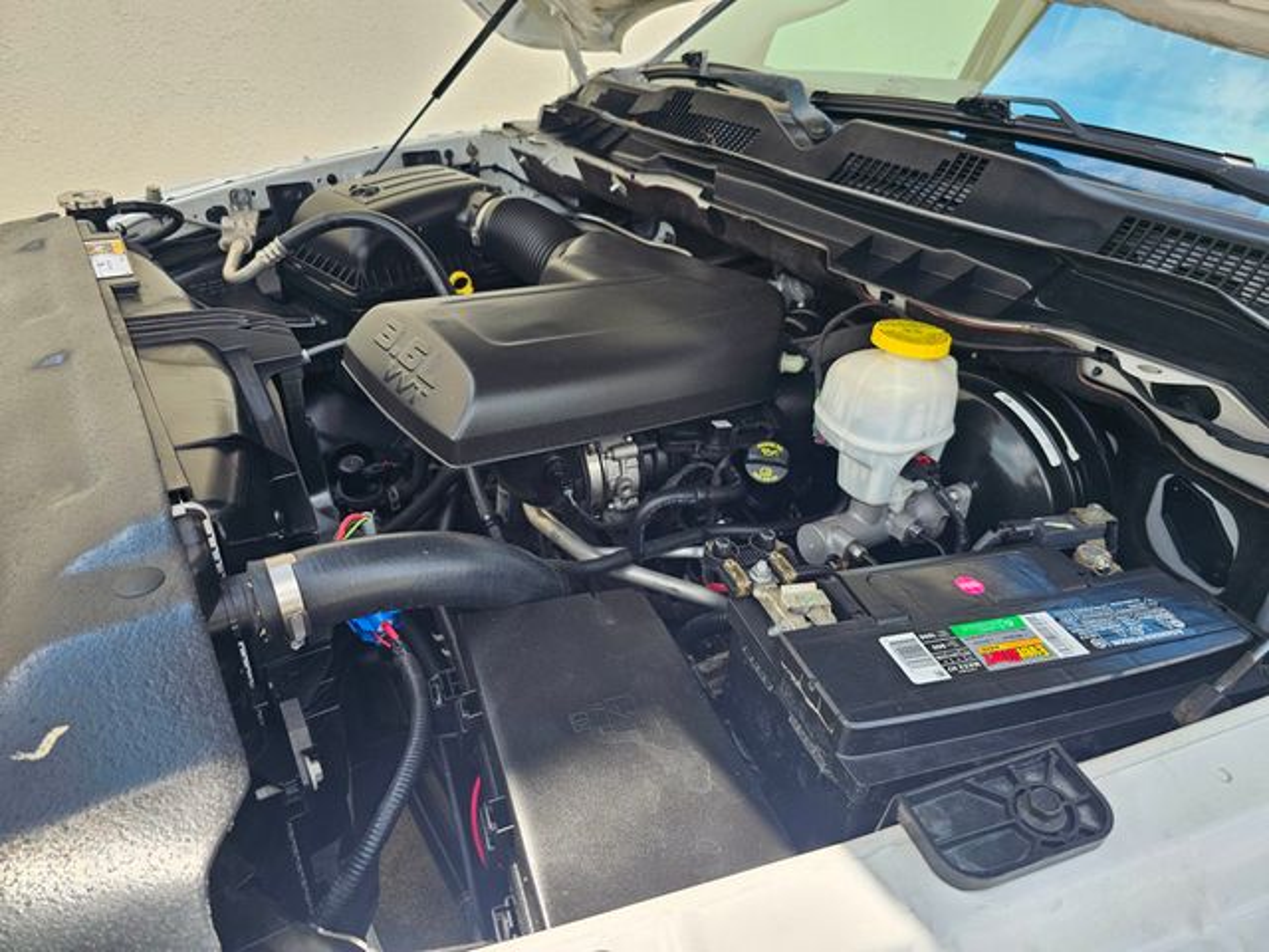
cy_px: 476
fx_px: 843
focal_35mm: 23
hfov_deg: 73.9
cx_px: 634
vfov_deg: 58.9
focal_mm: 6.3
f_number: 1.7
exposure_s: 1/180
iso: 16
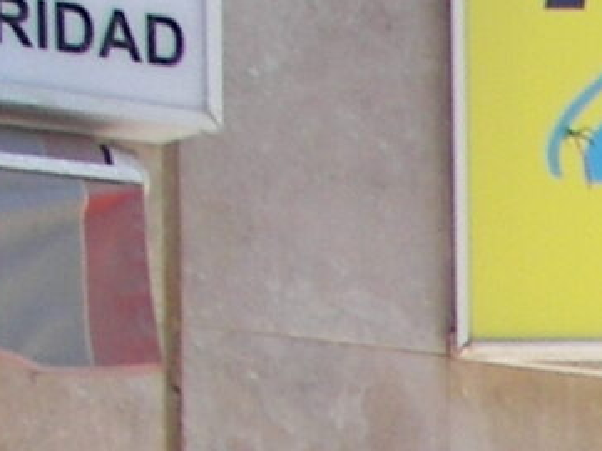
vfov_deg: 3.5
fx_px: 7304
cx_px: 1856
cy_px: 1295
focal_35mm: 420
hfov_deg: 4.5
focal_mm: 9.9
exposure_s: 1/200
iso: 50
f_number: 2.8
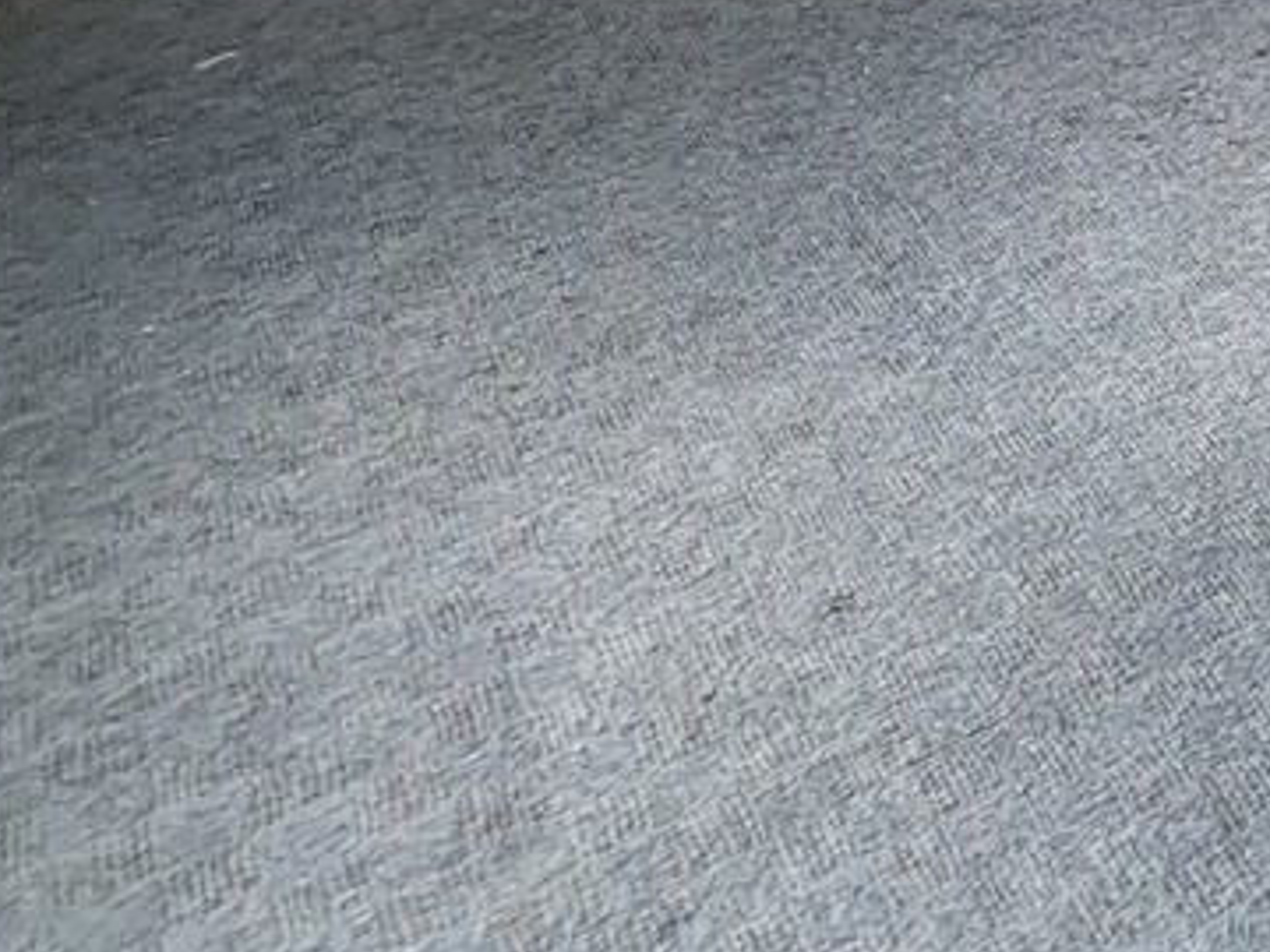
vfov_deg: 20.9
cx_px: 1870
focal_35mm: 52
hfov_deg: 27.0
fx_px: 1908
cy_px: -684
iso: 400
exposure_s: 1/60
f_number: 2.2
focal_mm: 2.2
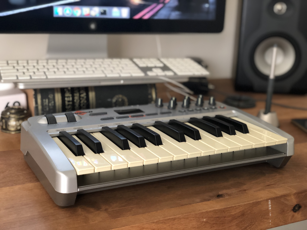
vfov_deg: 28.0
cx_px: 154
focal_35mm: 52
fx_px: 461
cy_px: 115
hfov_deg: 36.8
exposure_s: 1/24
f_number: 2.4
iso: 125
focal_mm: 6
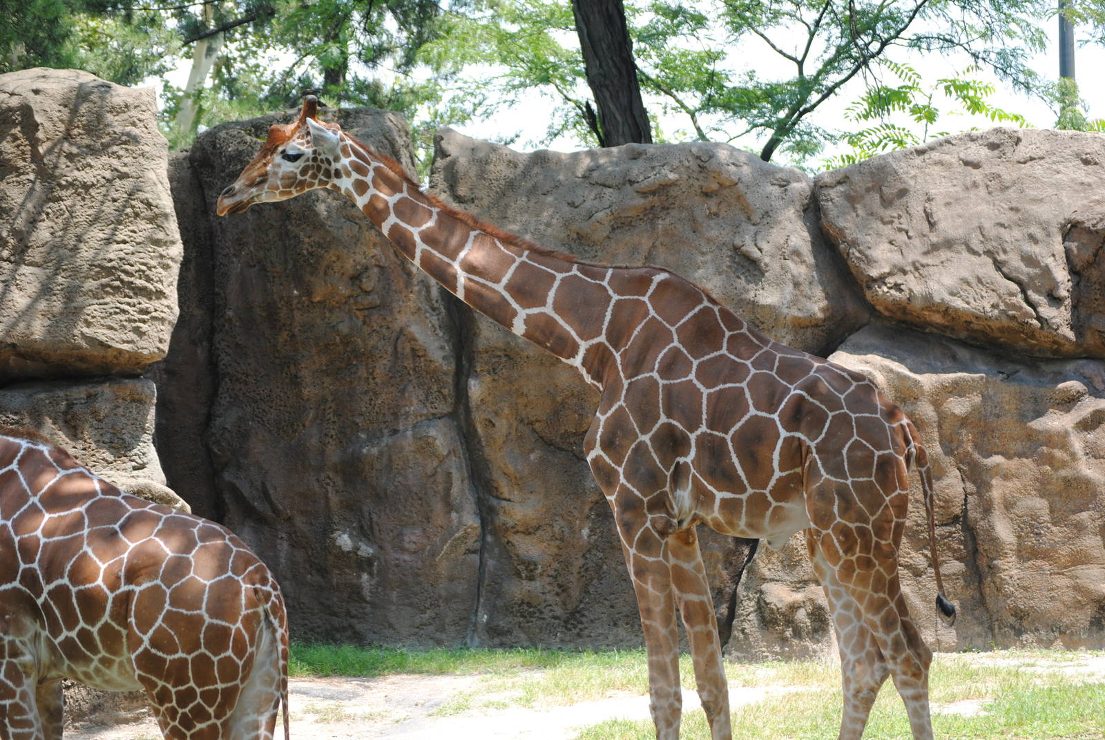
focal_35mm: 105
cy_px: 370
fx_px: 3227
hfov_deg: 19.4
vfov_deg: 13.1
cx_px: 552
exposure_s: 1/160
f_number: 4.2
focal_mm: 70
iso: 100
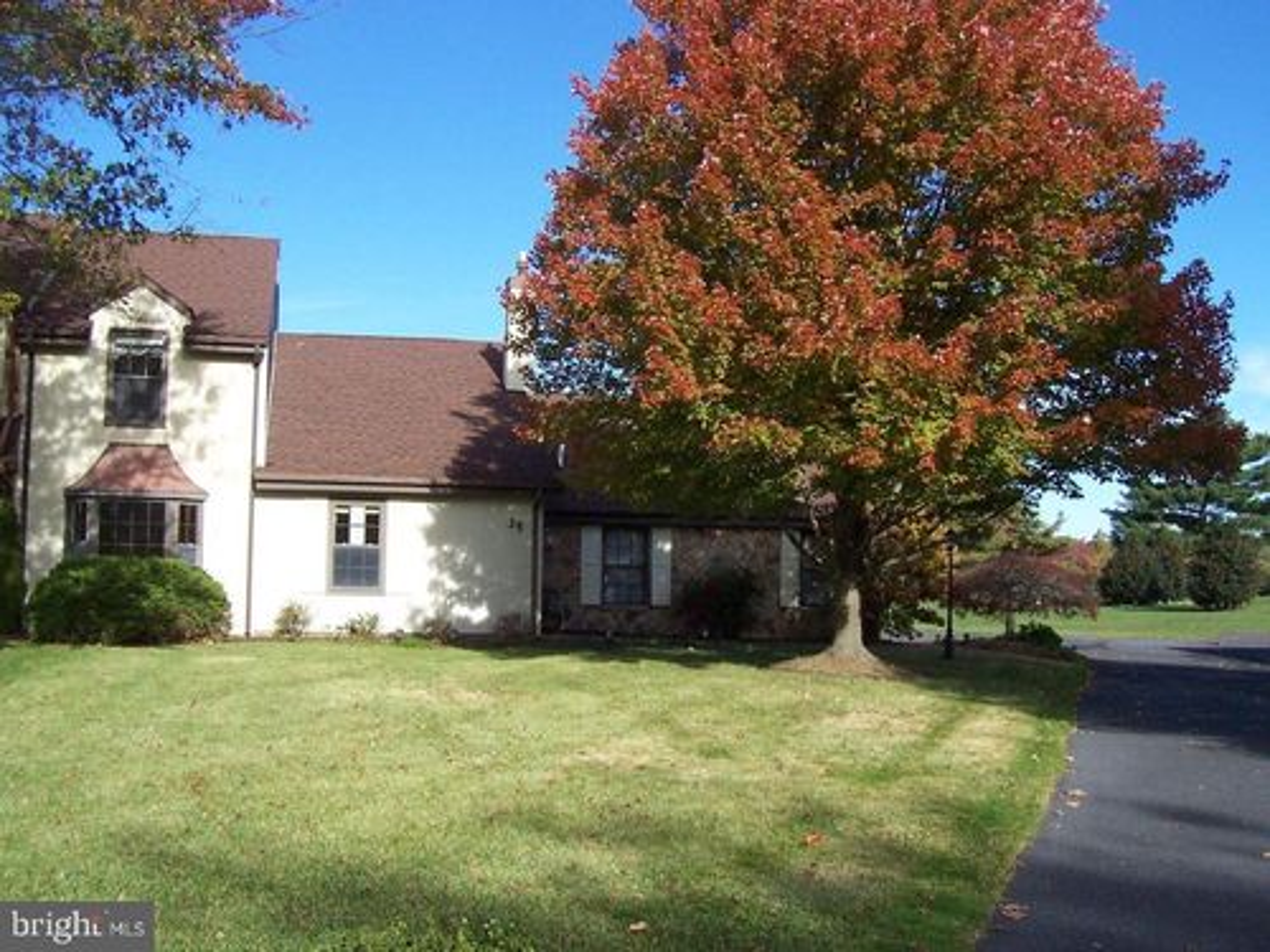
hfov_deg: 50.1
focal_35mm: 37
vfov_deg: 38.7
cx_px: 635
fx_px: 1357
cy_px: 476
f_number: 5.6
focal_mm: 5.6
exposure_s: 1/350
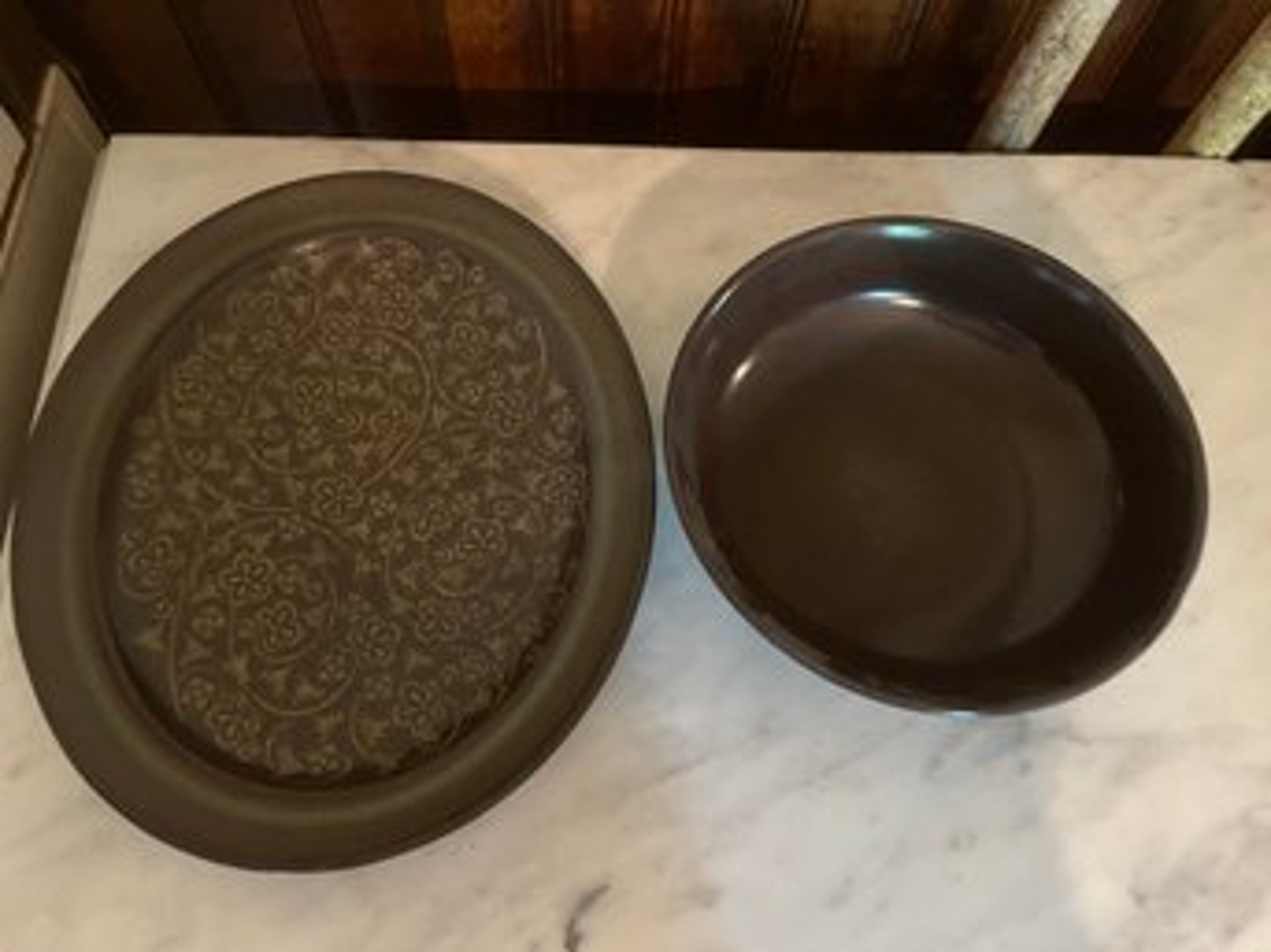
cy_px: 476
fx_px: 954
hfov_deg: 67.3
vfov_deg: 53.0
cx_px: 636
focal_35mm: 26
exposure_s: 1/30
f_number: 1.6
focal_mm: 5.1
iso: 640
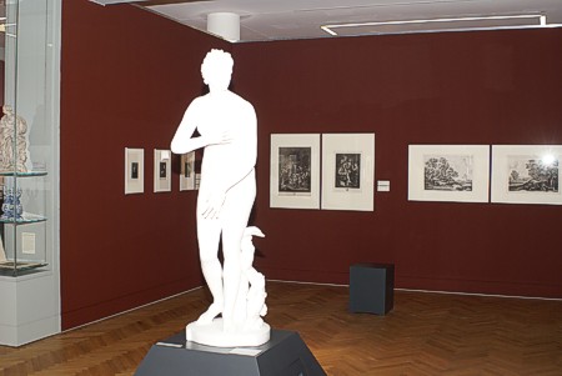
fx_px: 656
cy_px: 188
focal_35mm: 42
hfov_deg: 46.4
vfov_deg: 32.0
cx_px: 281
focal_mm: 28
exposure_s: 1/60
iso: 400
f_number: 5.6
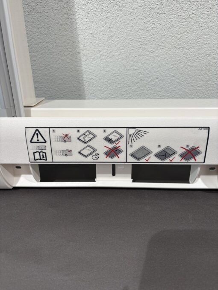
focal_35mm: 26
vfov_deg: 67.3
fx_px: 218
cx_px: 109
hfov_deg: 53.1
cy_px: 145
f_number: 1.6
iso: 32
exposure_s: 1/102
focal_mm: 5.96
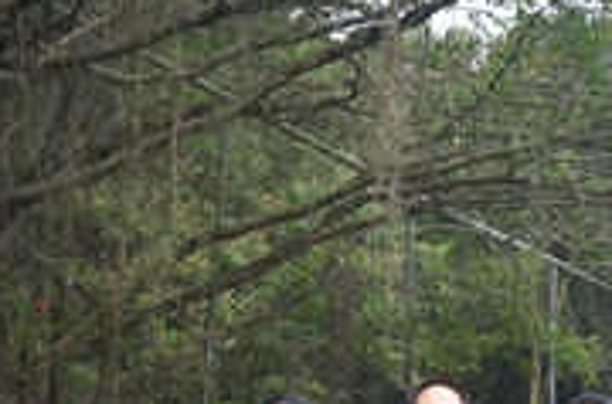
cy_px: 514
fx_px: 1895
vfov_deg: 11.9
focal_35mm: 112
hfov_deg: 17.7
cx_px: 666
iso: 200
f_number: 5
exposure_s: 1/125
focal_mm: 21
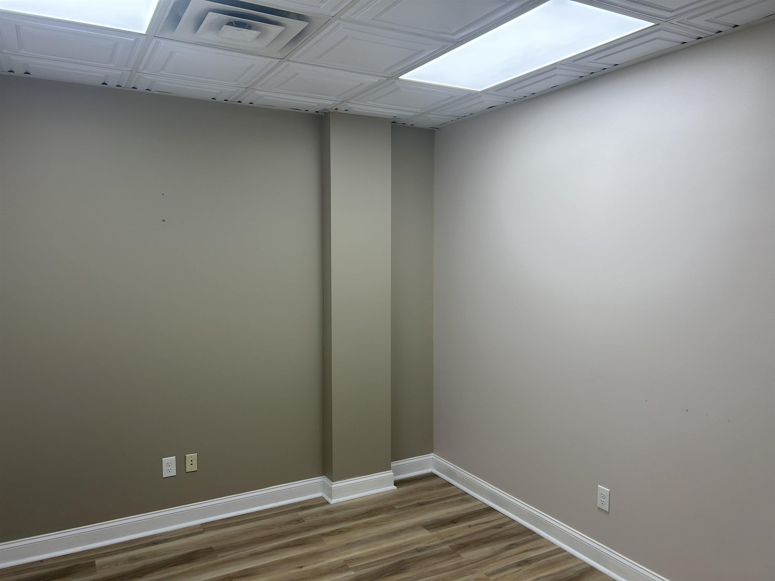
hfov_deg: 67.3
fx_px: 582
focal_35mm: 26
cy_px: 290
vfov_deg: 53.1
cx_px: 388
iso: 64
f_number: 1.5
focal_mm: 5.7
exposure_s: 1/140
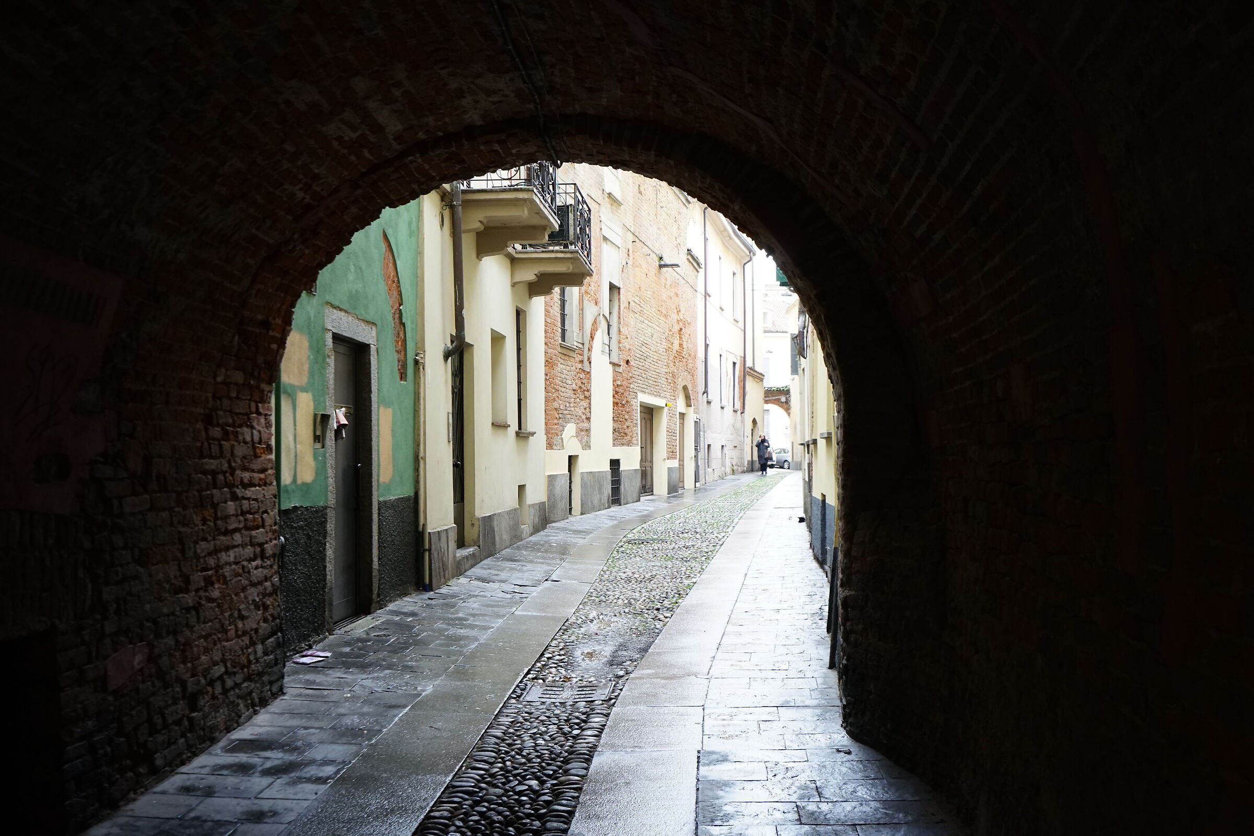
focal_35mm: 35
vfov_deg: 37.9
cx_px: 627
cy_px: 418
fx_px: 1219
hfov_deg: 54.4
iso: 1600
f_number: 6.3
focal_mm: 35
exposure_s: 1/80
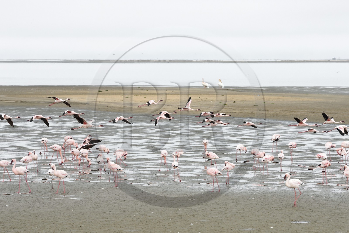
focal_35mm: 200
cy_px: 116
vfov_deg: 6.9
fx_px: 1938
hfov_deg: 10.3
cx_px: 174
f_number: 13
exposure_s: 1/500
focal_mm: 200
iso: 800
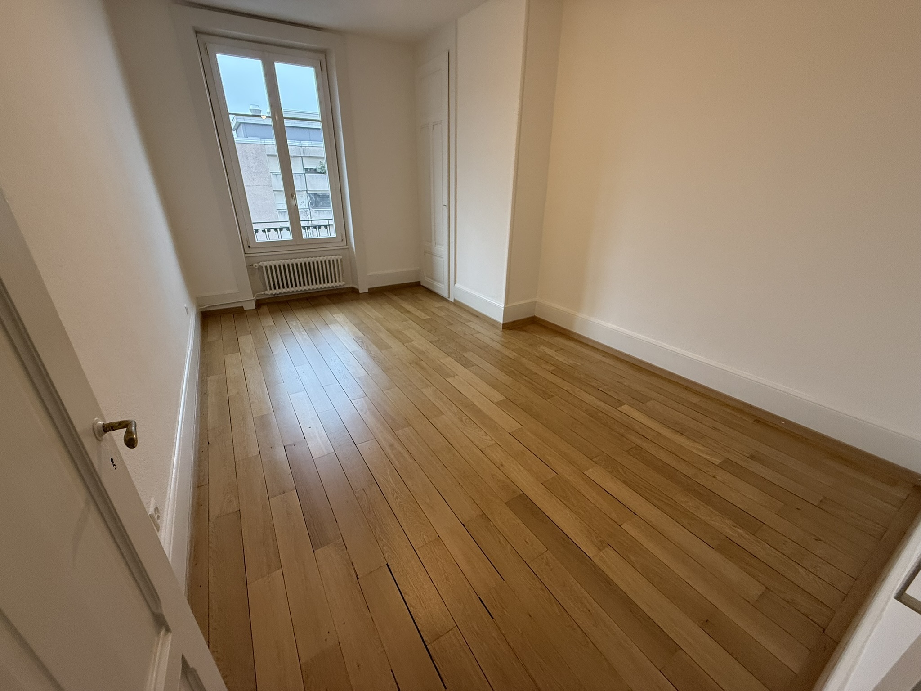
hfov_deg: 102.1
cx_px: 460
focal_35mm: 14
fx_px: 372
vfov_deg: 85.7
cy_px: 346
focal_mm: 2.22
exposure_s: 1/100
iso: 320
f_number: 2.2
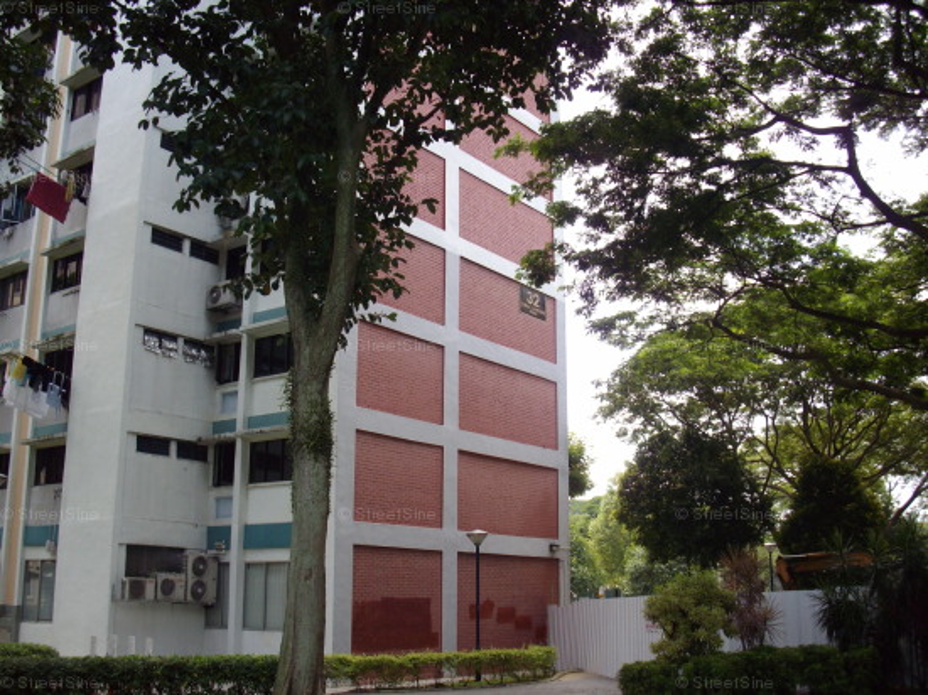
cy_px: 348
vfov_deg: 38.6
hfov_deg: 50.2
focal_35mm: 37
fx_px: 991
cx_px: 464
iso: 80
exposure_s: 1/100
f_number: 5.6
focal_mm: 6.2
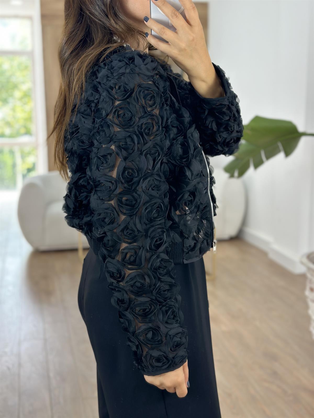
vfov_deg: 39.7
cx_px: 157
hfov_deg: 30.3
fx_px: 581
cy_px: 209
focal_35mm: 48
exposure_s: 1/100
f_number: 1.78
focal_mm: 6.86
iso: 80
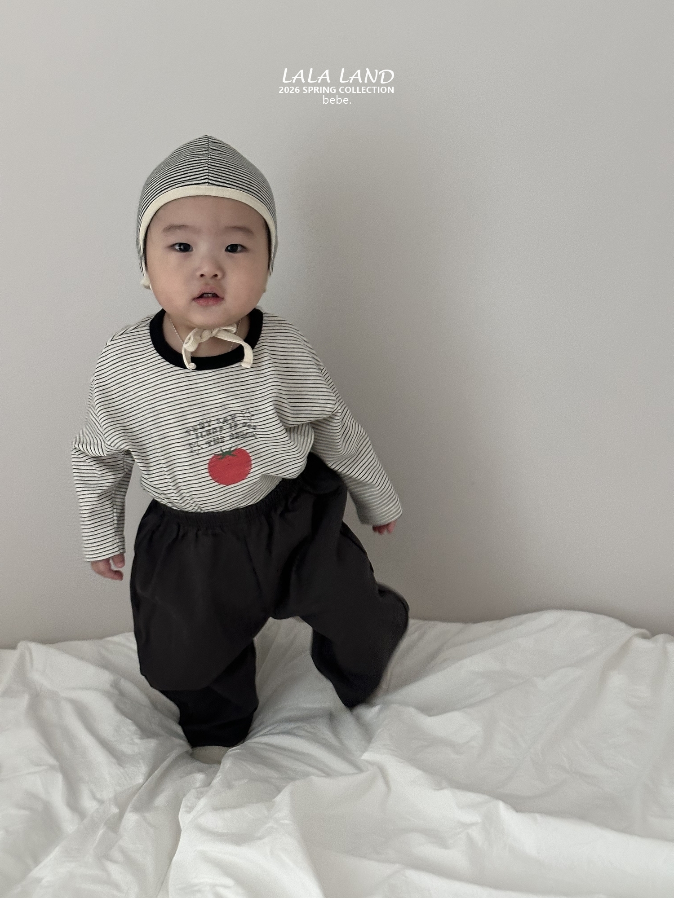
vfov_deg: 39.7
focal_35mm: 48
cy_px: 449
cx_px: 337
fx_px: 1246
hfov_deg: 30.3
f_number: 1.78
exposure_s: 1/60
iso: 250
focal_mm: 6.86
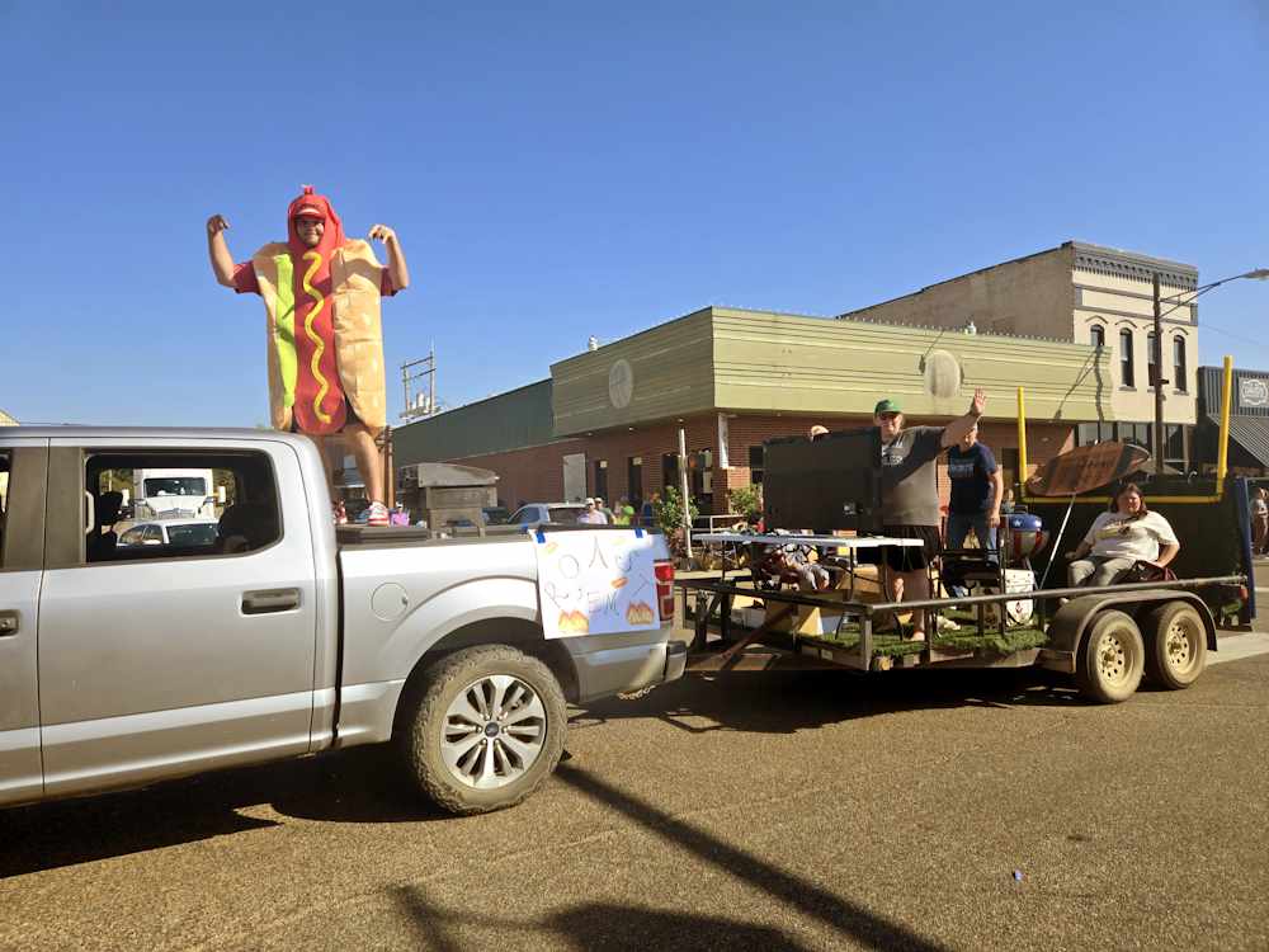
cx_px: 634
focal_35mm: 23
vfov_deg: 58.9
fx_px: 843
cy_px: 476
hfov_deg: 73.9
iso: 25
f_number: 1.8
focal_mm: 5.4
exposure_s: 1/1930
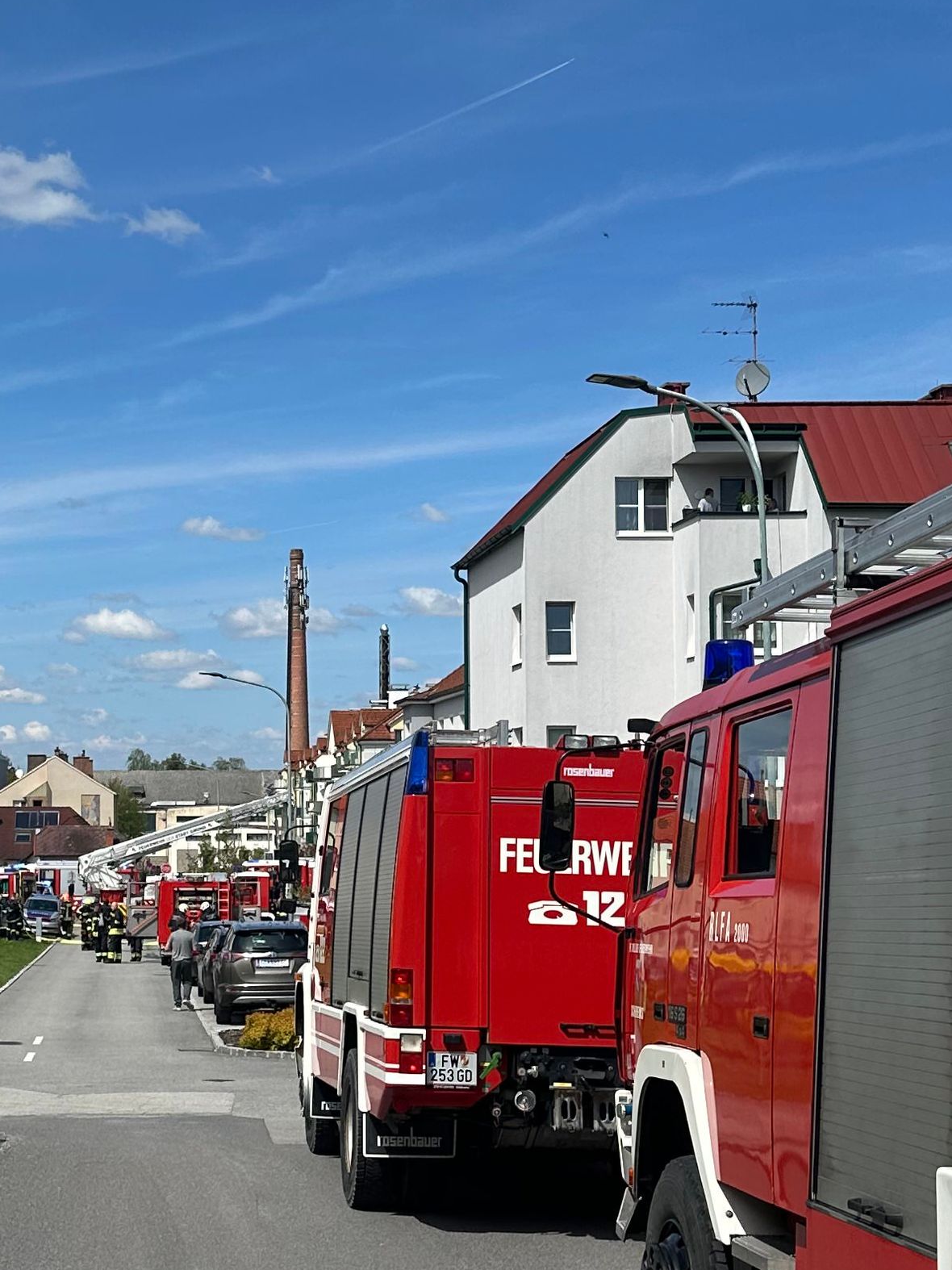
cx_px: 229
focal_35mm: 61
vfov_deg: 31.7
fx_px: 2237
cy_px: 687
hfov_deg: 23.8
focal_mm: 6.86
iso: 80
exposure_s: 1/6211
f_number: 1.78
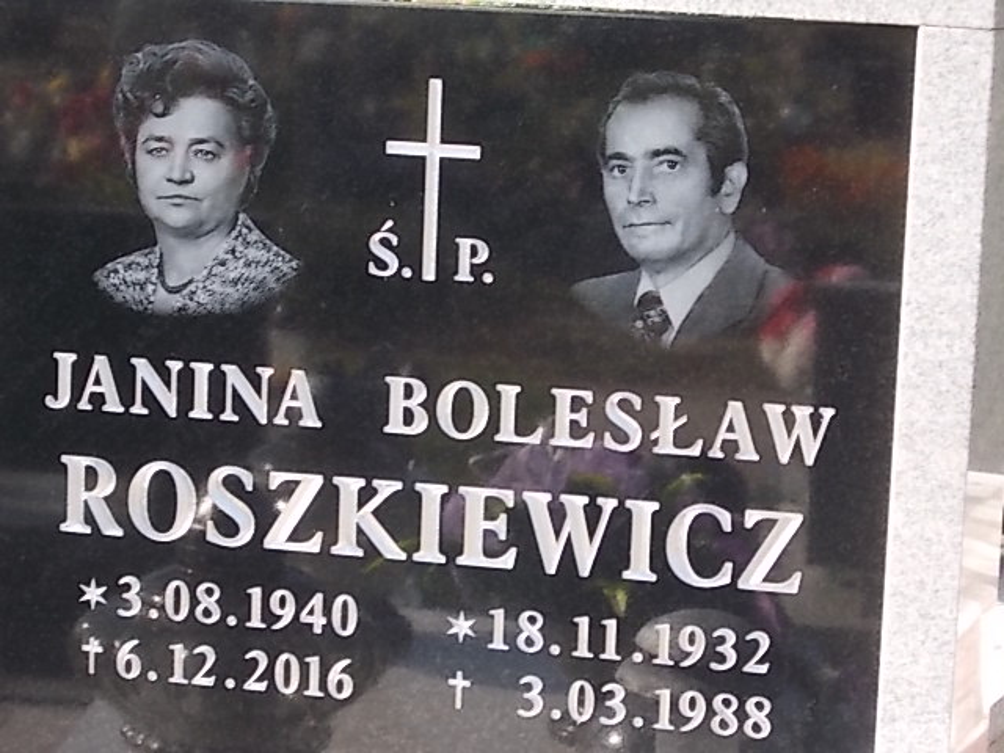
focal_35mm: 113
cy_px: 376
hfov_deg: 17.4
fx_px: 3277
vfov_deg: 13.1
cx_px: 502
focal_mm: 20.1
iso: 100
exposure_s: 1/60
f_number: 6
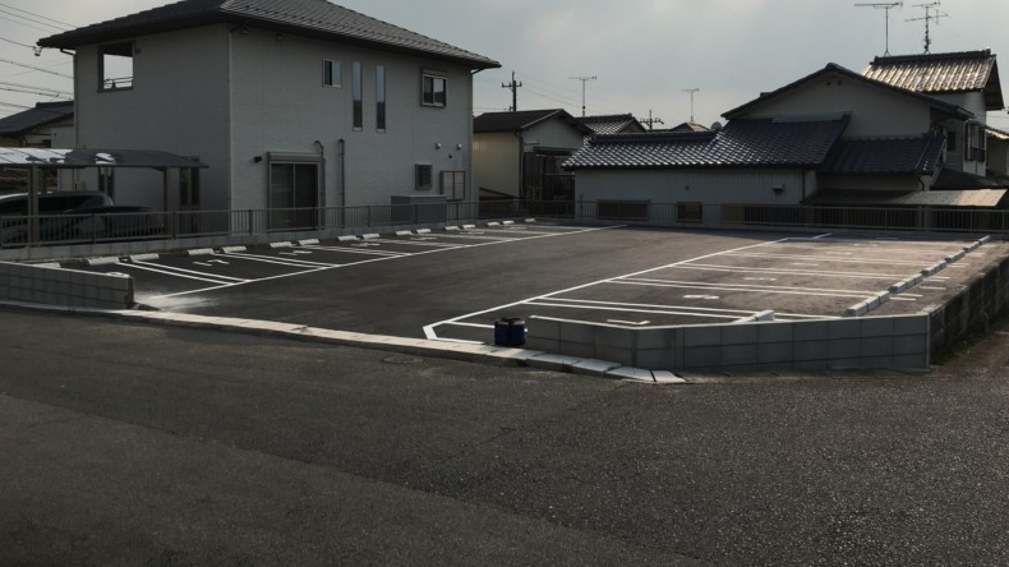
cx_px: 503
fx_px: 856
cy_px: 199
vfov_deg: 36.4
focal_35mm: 32
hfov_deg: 61.0
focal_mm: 4.15
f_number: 2.2
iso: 25
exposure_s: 1/2747
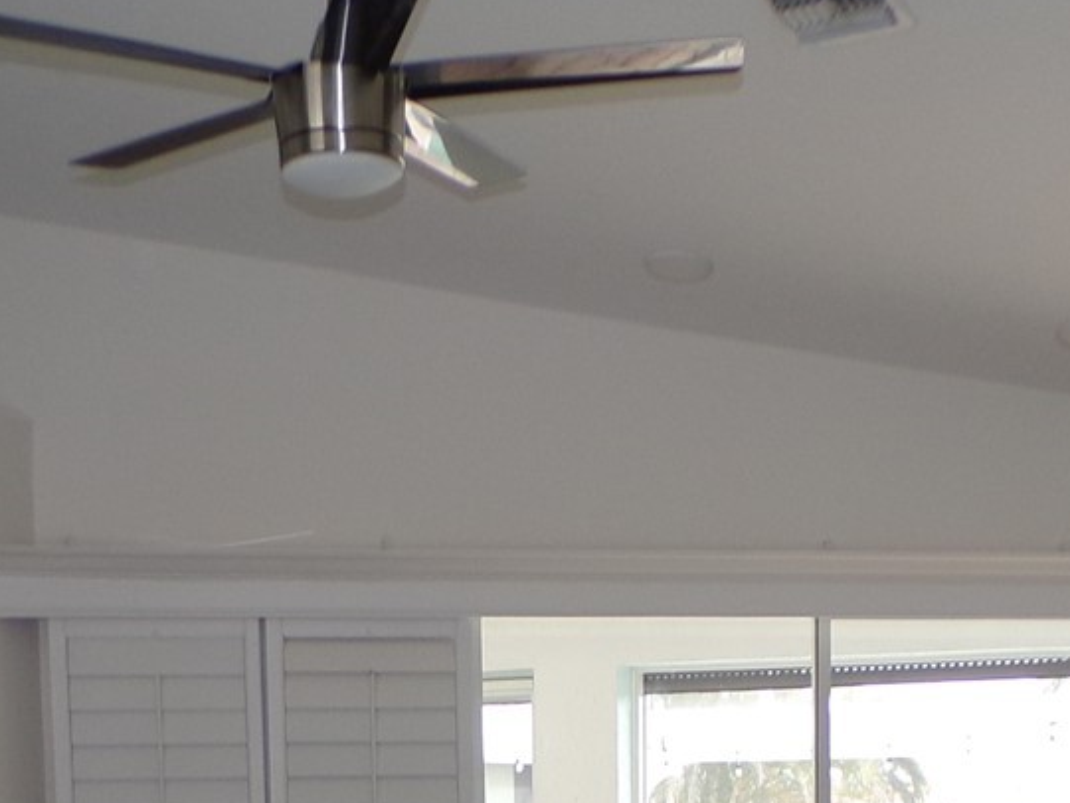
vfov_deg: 19.1
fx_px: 2195
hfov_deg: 27.4
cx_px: 562
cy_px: 1066
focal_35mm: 71
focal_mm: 4.3
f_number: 3
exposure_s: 1/34
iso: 80
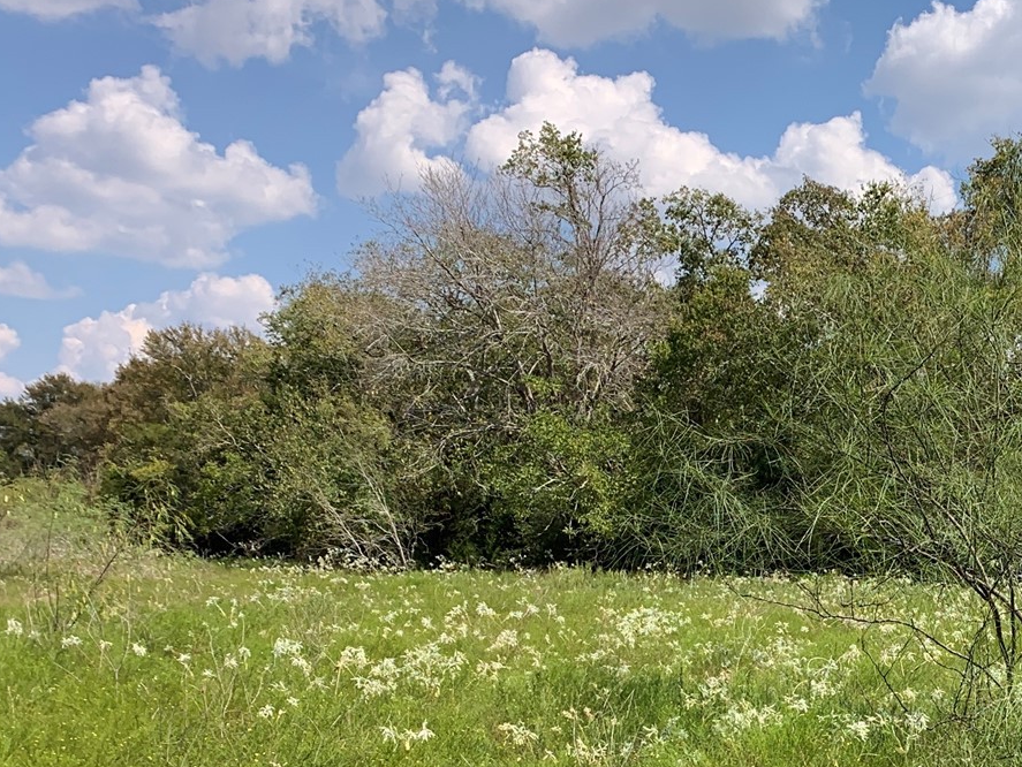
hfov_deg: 30.3
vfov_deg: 23.9
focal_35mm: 60
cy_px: 667
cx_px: 985
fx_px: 1772
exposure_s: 1/2208
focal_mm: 4.25
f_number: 1.8
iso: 25
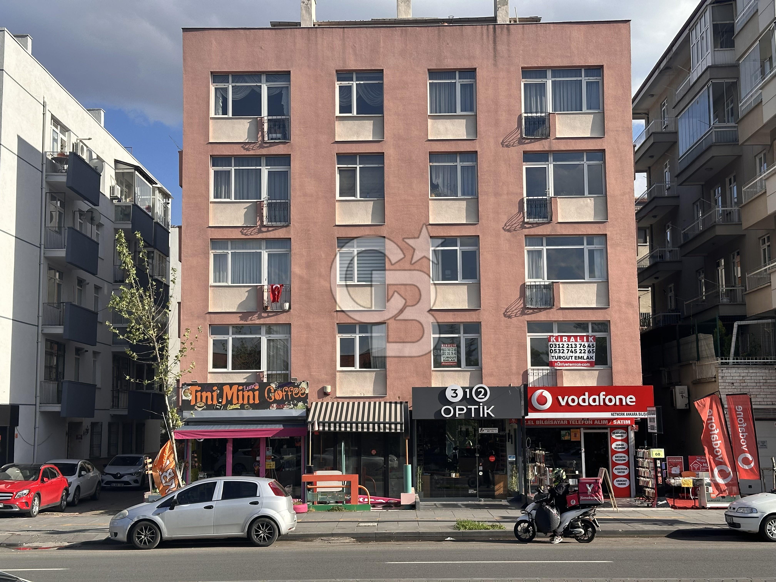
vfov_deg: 30.3
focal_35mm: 48
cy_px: 291
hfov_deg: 39.7
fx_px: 1076
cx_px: 388
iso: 64
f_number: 1.78
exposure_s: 1/3257
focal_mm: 6.86
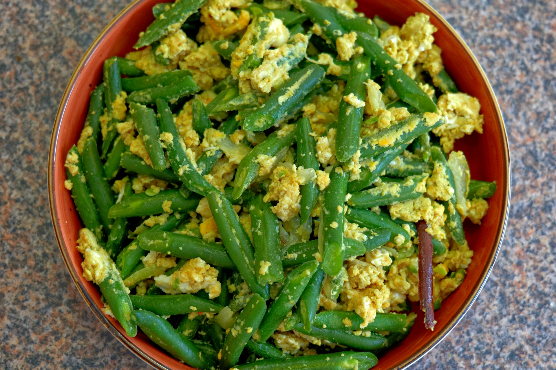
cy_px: 185
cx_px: 278
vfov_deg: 22.6
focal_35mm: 60
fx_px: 927
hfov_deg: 33.4
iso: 2000
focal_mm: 60
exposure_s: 1/80
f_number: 5.6
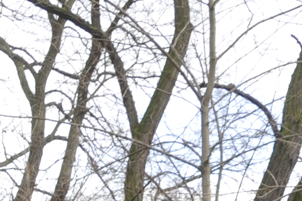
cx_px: -175
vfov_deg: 5.6
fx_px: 1894
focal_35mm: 226
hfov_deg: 8.9
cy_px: 622
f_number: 8
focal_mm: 24
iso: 400
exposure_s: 1/200
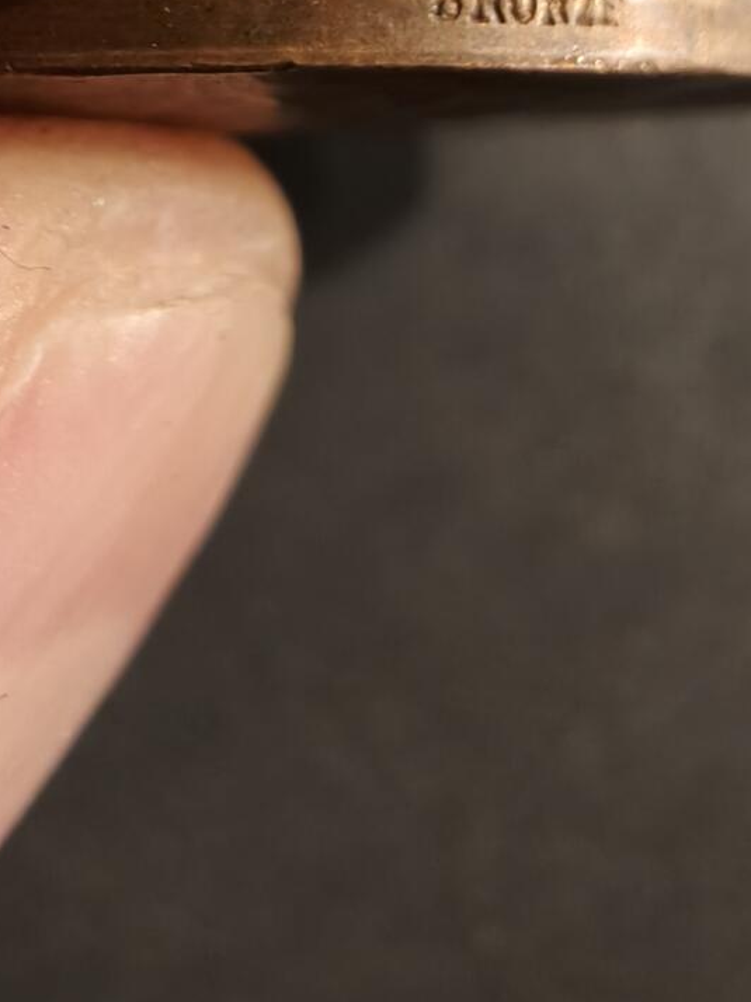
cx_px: 578
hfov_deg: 24.9
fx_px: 1679
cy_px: 281
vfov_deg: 32.8
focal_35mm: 58
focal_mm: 2.32
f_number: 2
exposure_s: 1/77.5
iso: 250
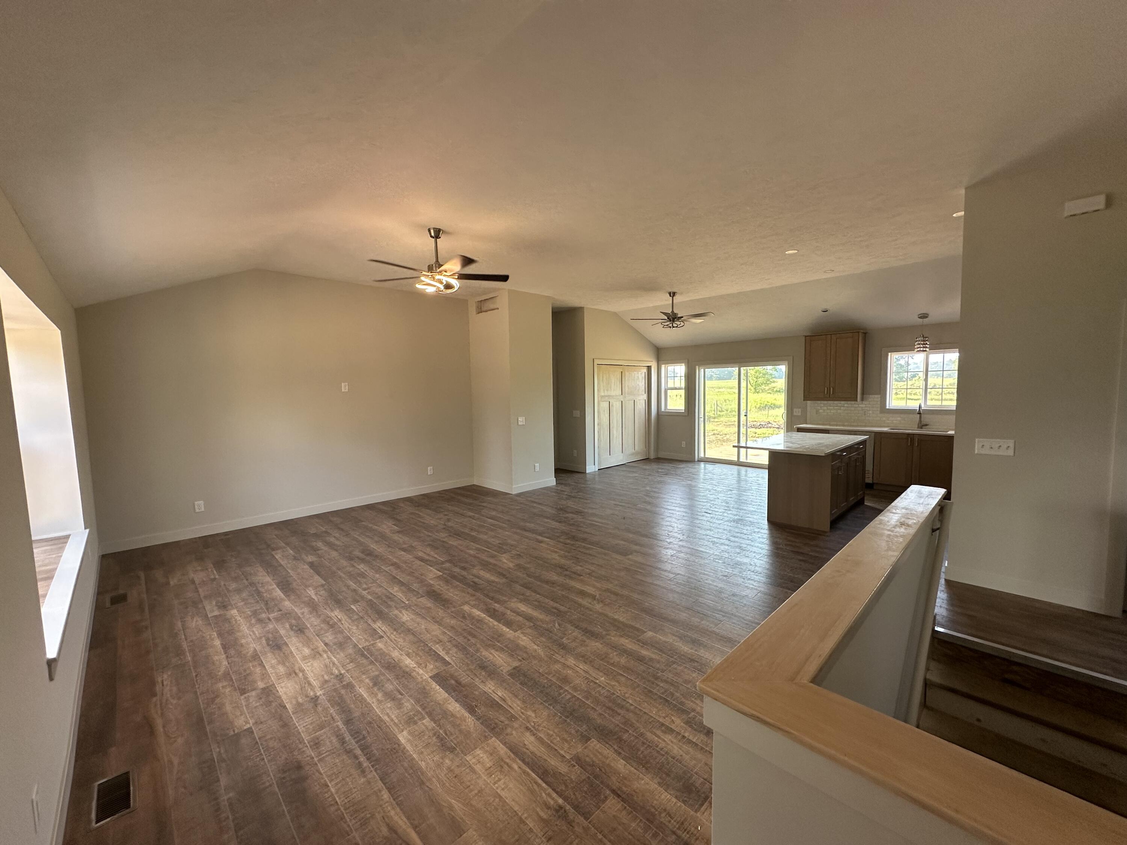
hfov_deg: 102.1
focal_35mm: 14
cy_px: 422
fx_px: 456
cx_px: 564
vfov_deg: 85.7
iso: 125
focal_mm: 2.22
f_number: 2.2
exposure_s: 1/99
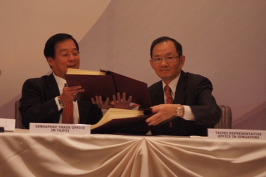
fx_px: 1128
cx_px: 113
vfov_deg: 9.0
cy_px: 91
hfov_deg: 13.4
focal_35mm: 153
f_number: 5
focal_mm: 85
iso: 1600
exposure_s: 1/80
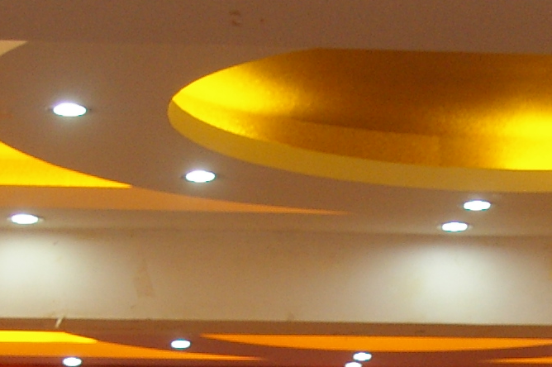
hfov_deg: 12.6
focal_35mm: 162
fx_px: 2482
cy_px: 490
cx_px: 474
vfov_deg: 8.3
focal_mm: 24
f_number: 4.5
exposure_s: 1/60
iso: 800
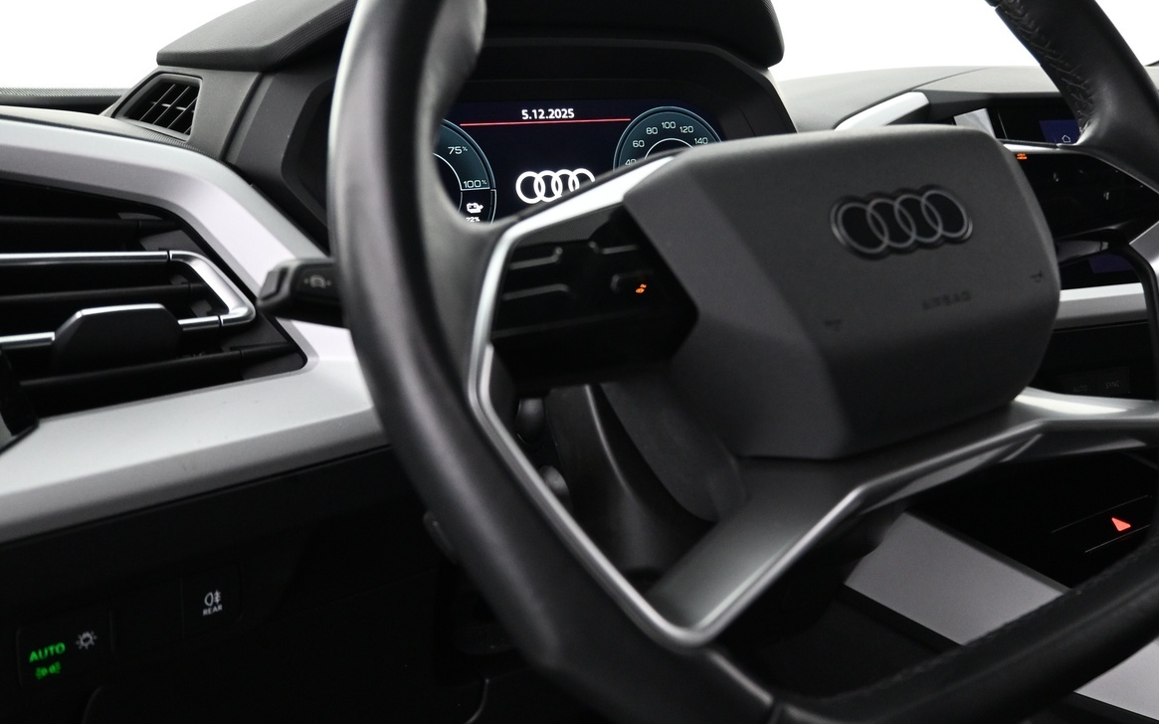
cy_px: 302
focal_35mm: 34
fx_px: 1074
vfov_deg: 37.2
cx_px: 740
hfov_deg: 55.9
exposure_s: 1/25
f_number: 3.5
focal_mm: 16
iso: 1600
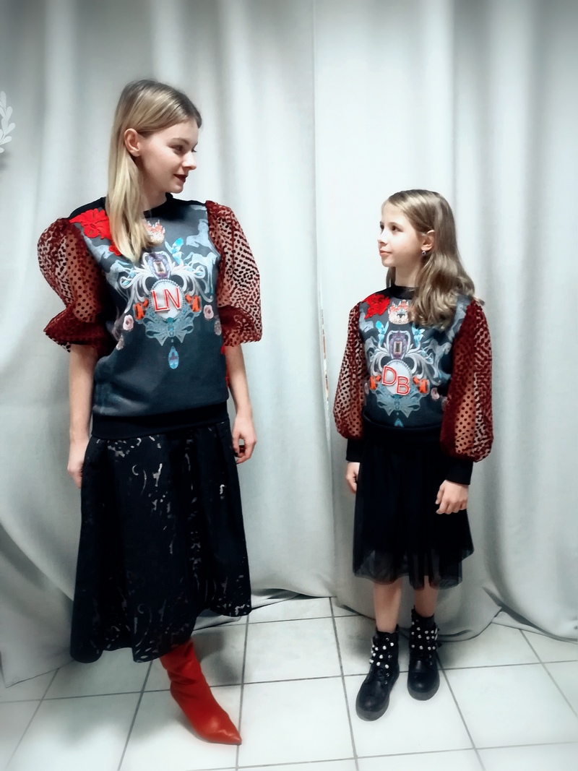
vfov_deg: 67.3
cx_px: 289
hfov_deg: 53.1
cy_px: 386
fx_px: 579
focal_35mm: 26
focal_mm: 3.83
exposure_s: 1/25
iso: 500
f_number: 2.2
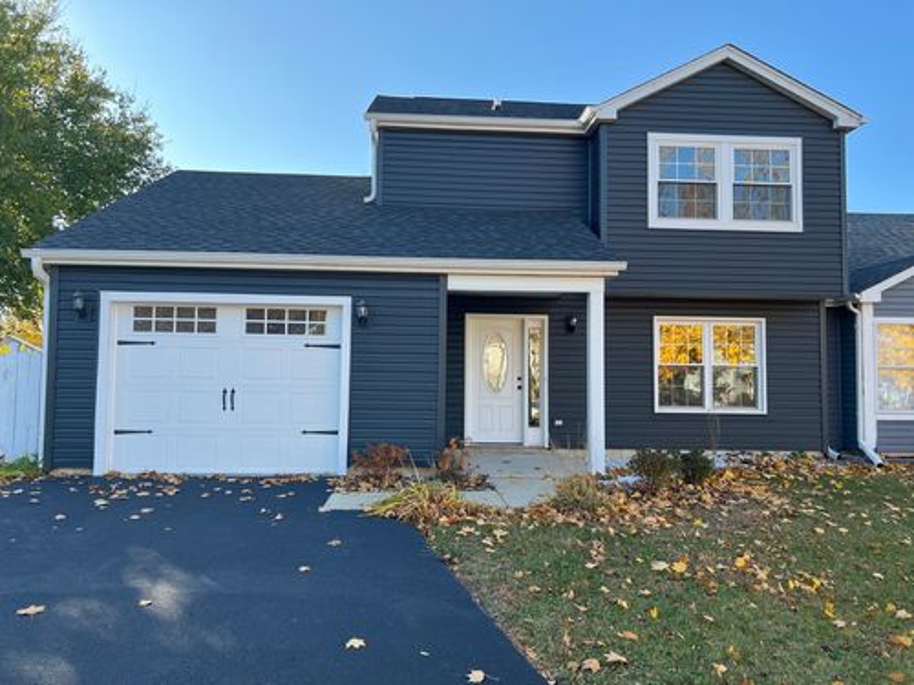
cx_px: 457
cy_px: 342
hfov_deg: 67.3
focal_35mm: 26
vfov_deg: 53.1
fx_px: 687
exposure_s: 1/614
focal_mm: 5.7
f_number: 1.5
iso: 50
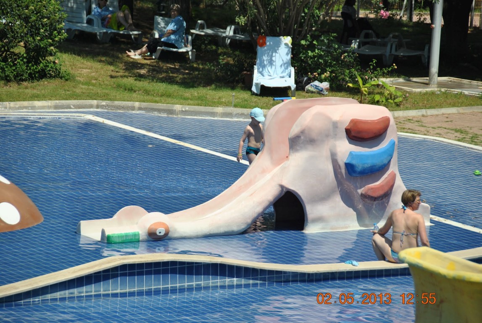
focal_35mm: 202
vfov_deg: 6.8
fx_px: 2715
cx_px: 241
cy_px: 162
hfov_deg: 10.1
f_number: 5.6
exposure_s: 1/1250
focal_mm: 135
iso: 200
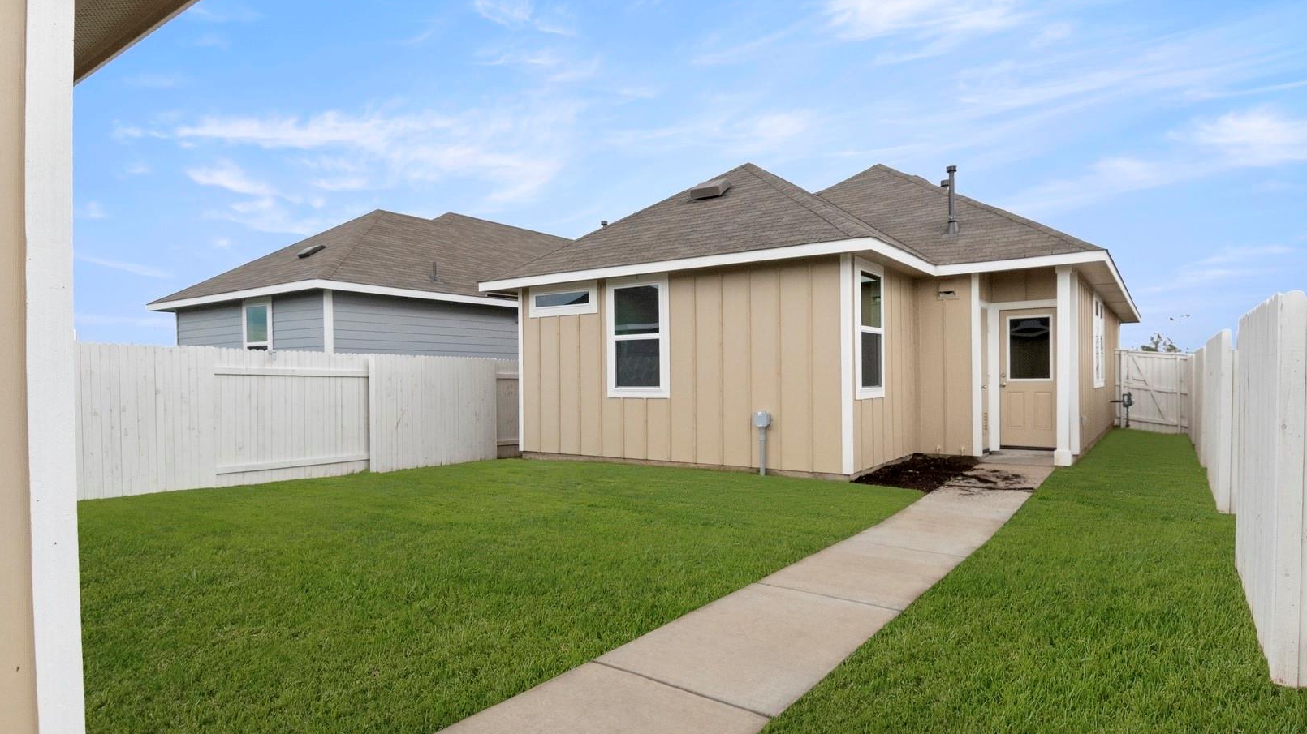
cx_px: 651
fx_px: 1317
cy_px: 337
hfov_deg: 52.8
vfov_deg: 31.2
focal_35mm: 38
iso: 400
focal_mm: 24
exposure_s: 1/1250
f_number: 8
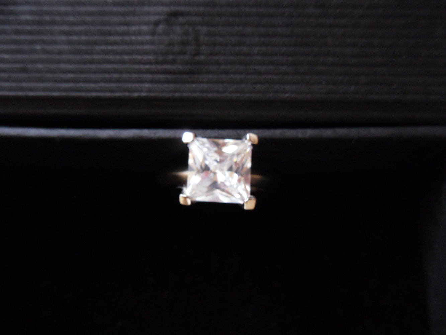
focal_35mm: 45
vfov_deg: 32.2
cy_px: 168
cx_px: 223
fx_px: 580
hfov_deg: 42.1
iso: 400
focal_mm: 6.3
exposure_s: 1/19
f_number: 3.5
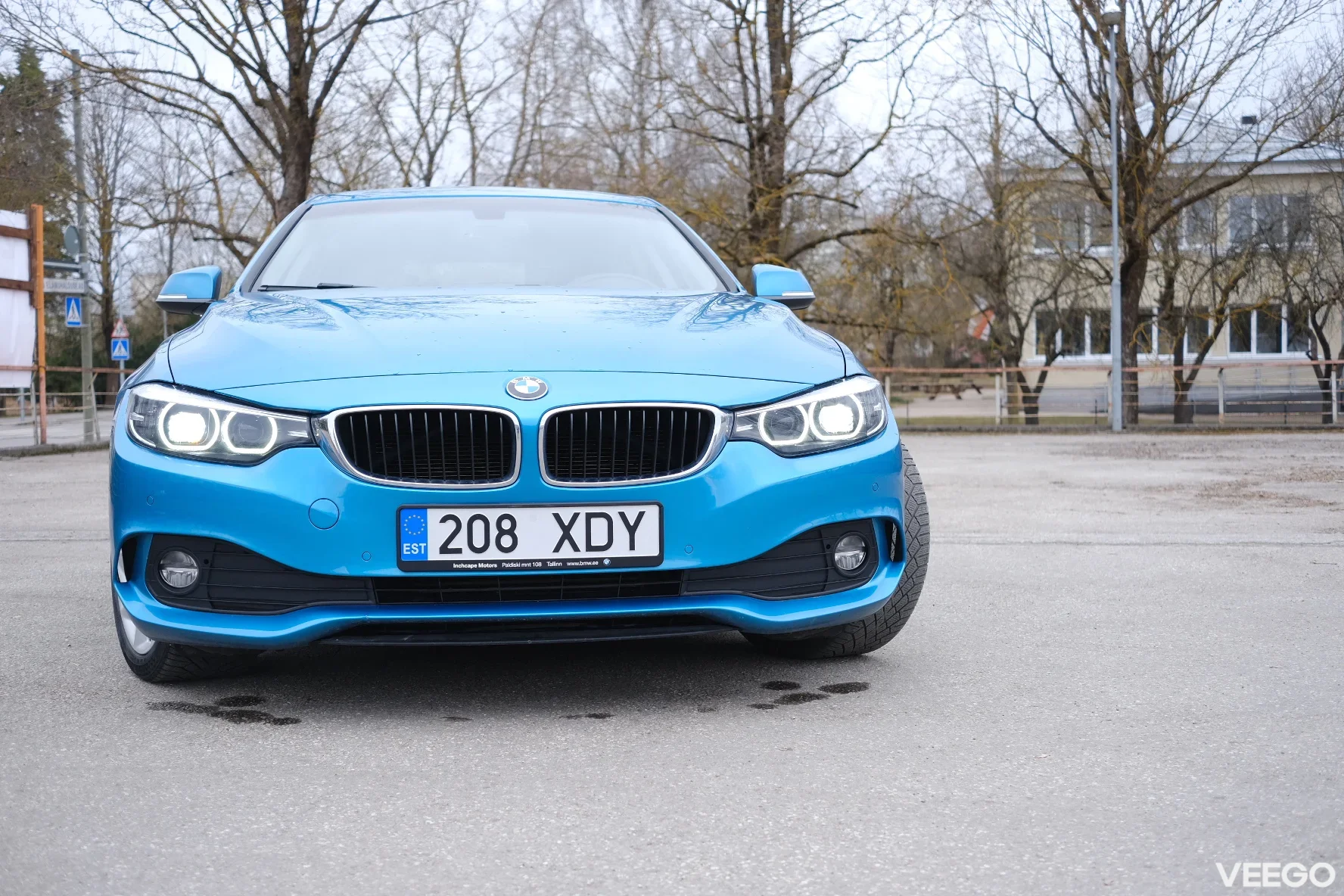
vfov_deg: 32.6
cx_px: 672
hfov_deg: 47.4
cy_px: 448
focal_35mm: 41
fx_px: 1531
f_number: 2.8
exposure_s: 1/640
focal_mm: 27
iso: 320
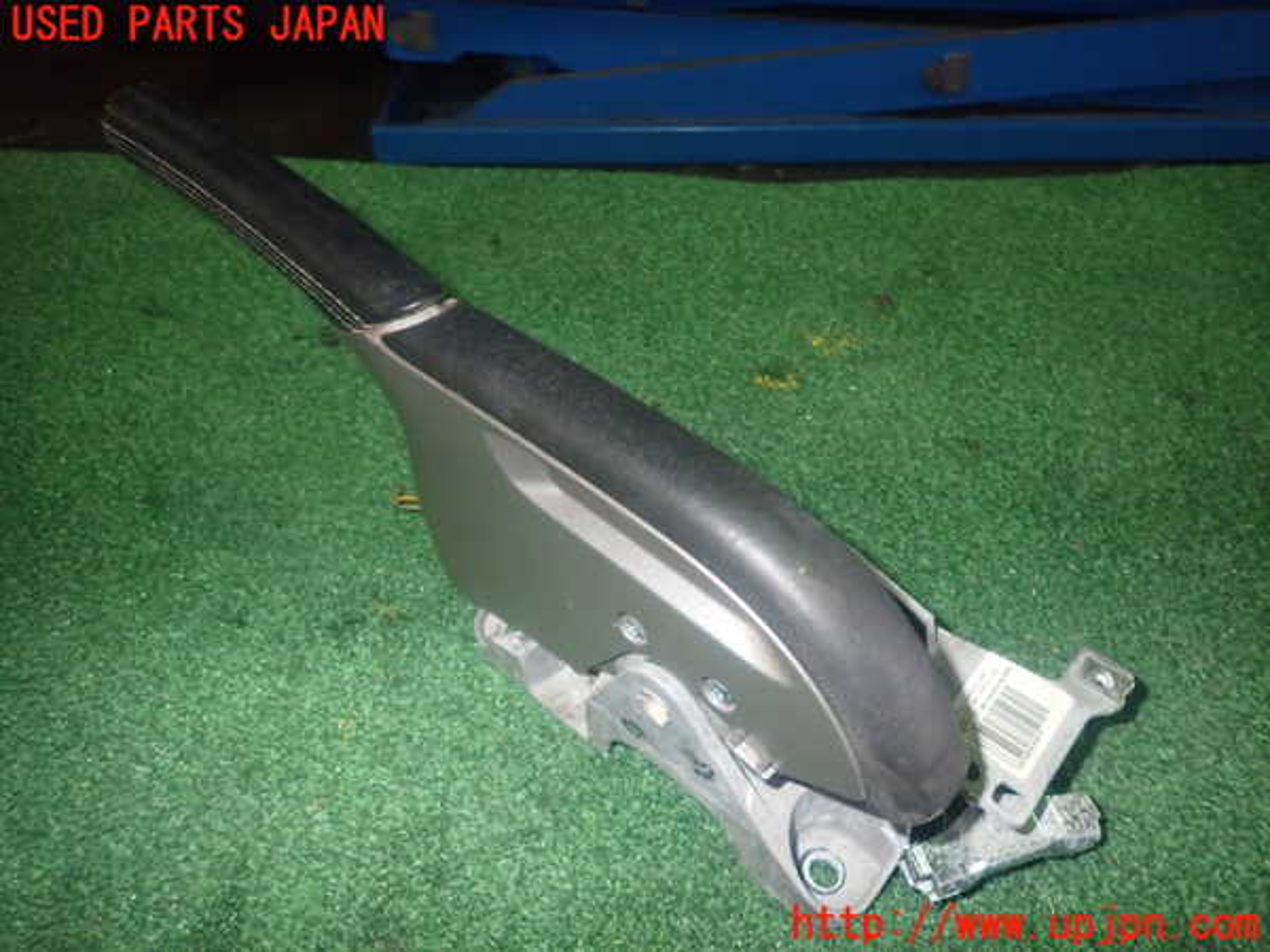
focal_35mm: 25
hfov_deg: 69.4
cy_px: 476
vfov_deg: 54.9
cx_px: 635
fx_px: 917
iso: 800
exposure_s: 1/30
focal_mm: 4.5
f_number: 5.6
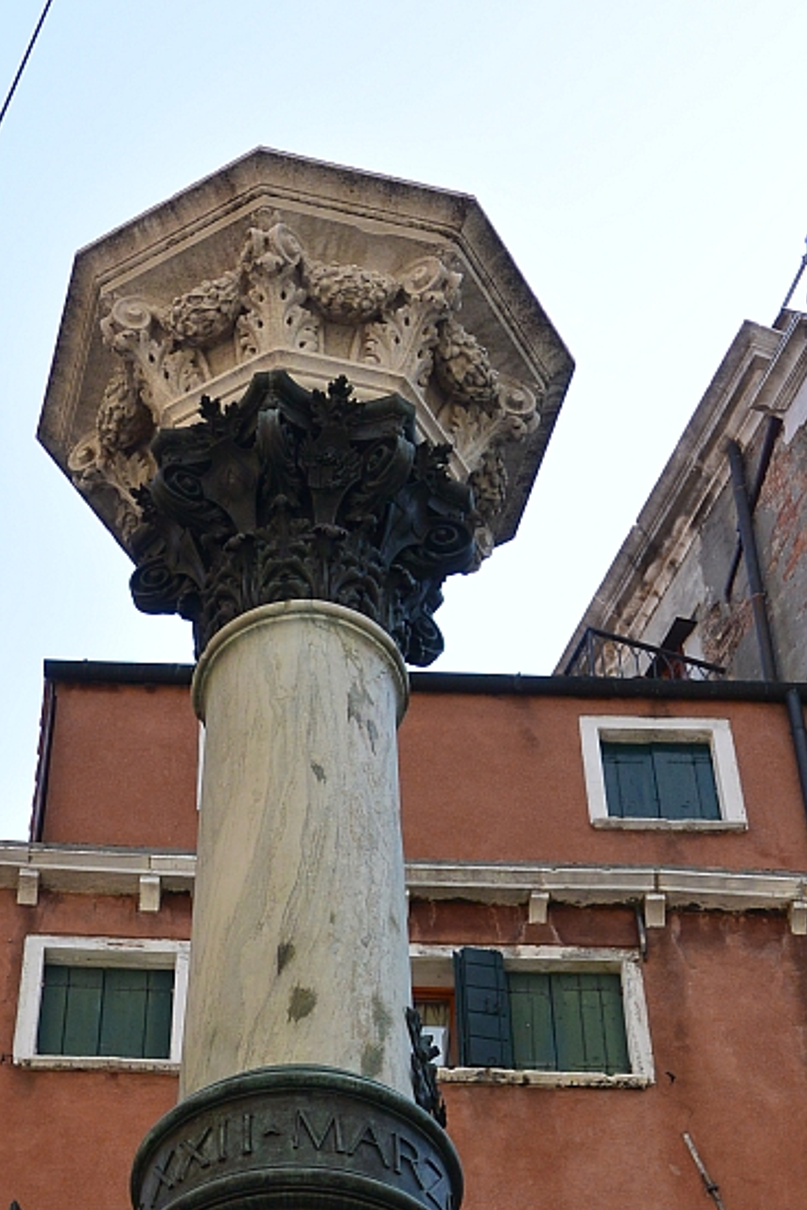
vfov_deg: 23.4
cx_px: 280
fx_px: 2856
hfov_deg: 16.1
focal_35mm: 85
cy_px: 1048
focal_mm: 18.2
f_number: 5
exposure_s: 1/800
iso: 160
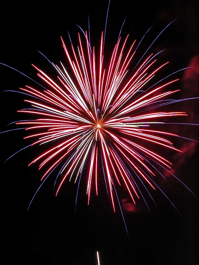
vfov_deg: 52.6
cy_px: 132
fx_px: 268
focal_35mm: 35
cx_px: 100
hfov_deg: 40.7
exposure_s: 4.83
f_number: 7.1
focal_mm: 8.9
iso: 100
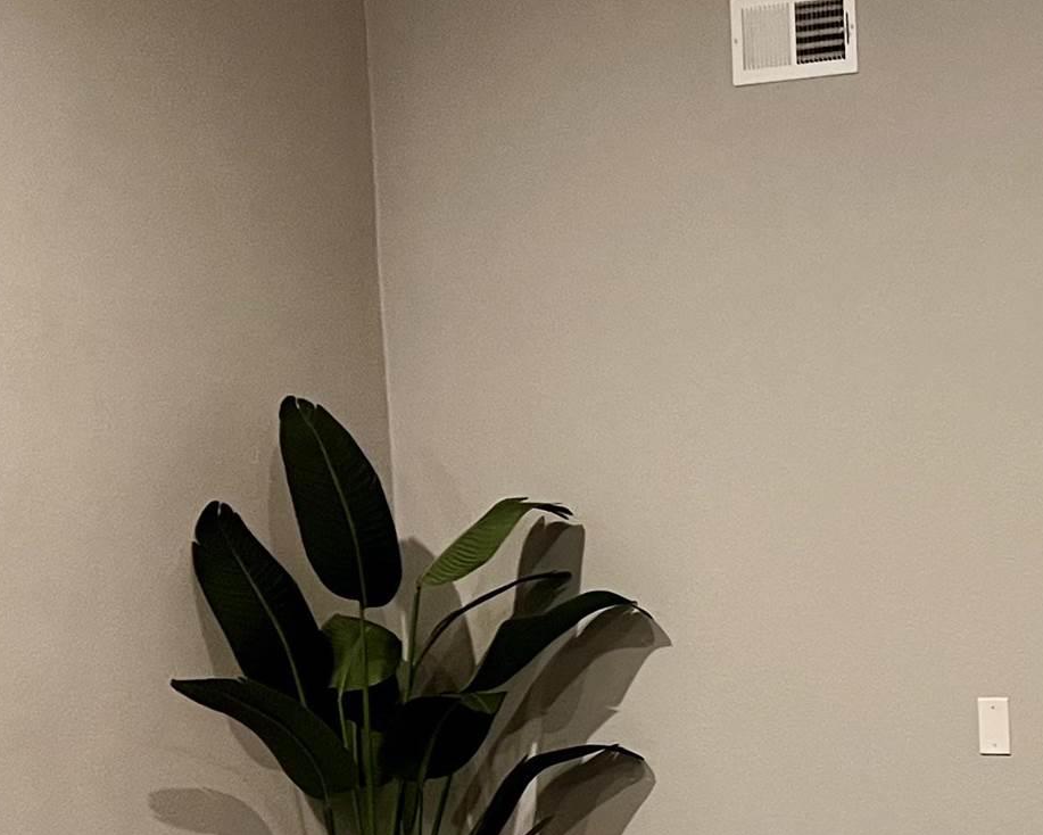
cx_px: 1515
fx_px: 2624
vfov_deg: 17.8
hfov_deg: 19.8
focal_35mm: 85
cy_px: 720
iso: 250
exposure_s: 1/60
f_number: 1.5
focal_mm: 5.7
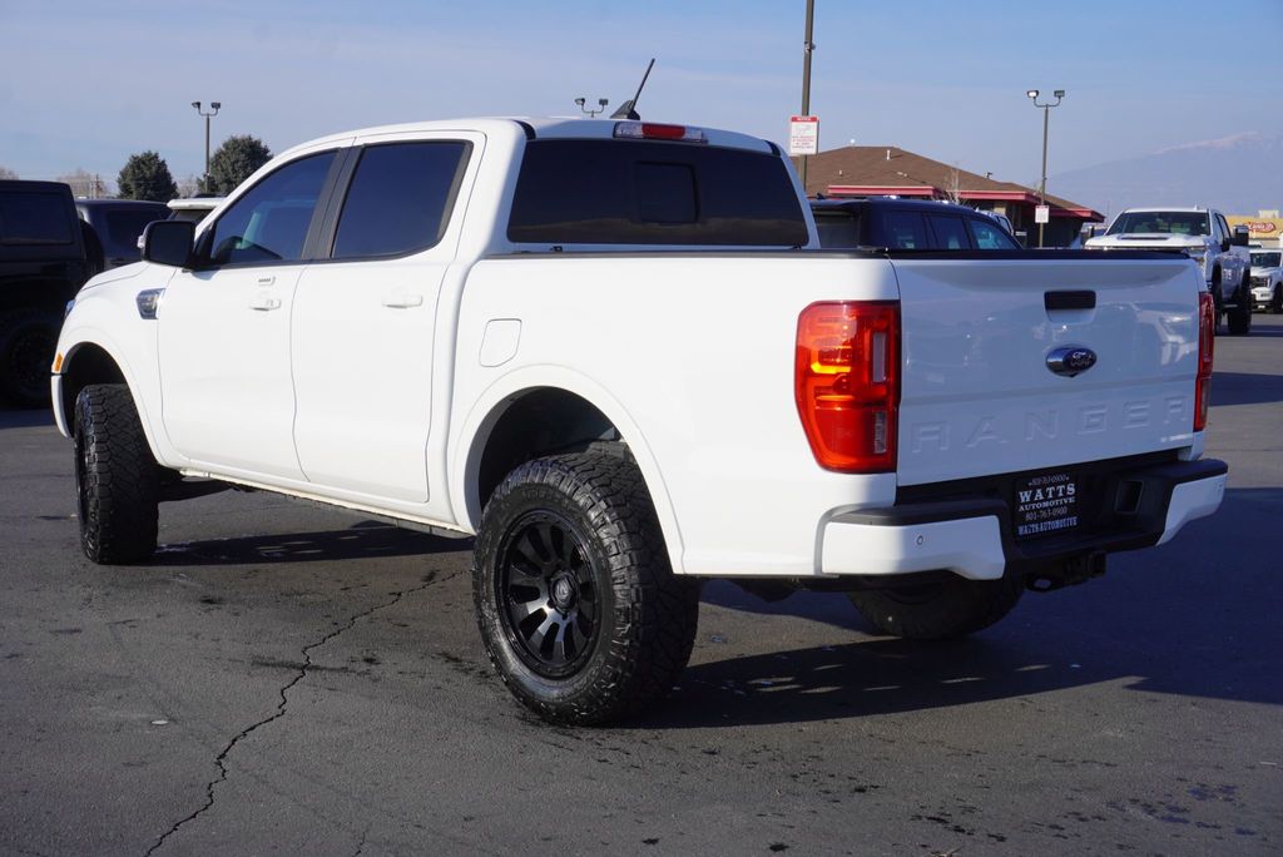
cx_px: 642
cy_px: 428
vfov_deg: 29.0
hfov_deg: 42.3
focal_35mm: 46
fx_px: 1658
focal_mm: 31
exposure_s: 1/160
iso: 100
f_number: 11
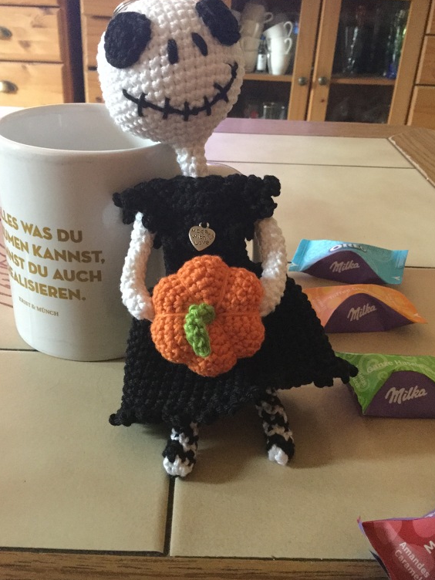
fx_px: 553
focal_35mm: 33
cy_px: 275
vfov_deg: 55.3
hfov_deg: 42.9
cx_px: 218
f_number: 2.4
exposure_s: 1/17
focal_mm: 3.3
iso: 400
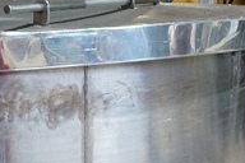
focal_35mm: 90
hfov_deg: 21.5
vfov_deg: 15.1
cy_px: 129
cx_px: -20
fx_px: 612
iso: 3200
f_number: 3.5
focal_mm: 16
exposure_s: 1/30
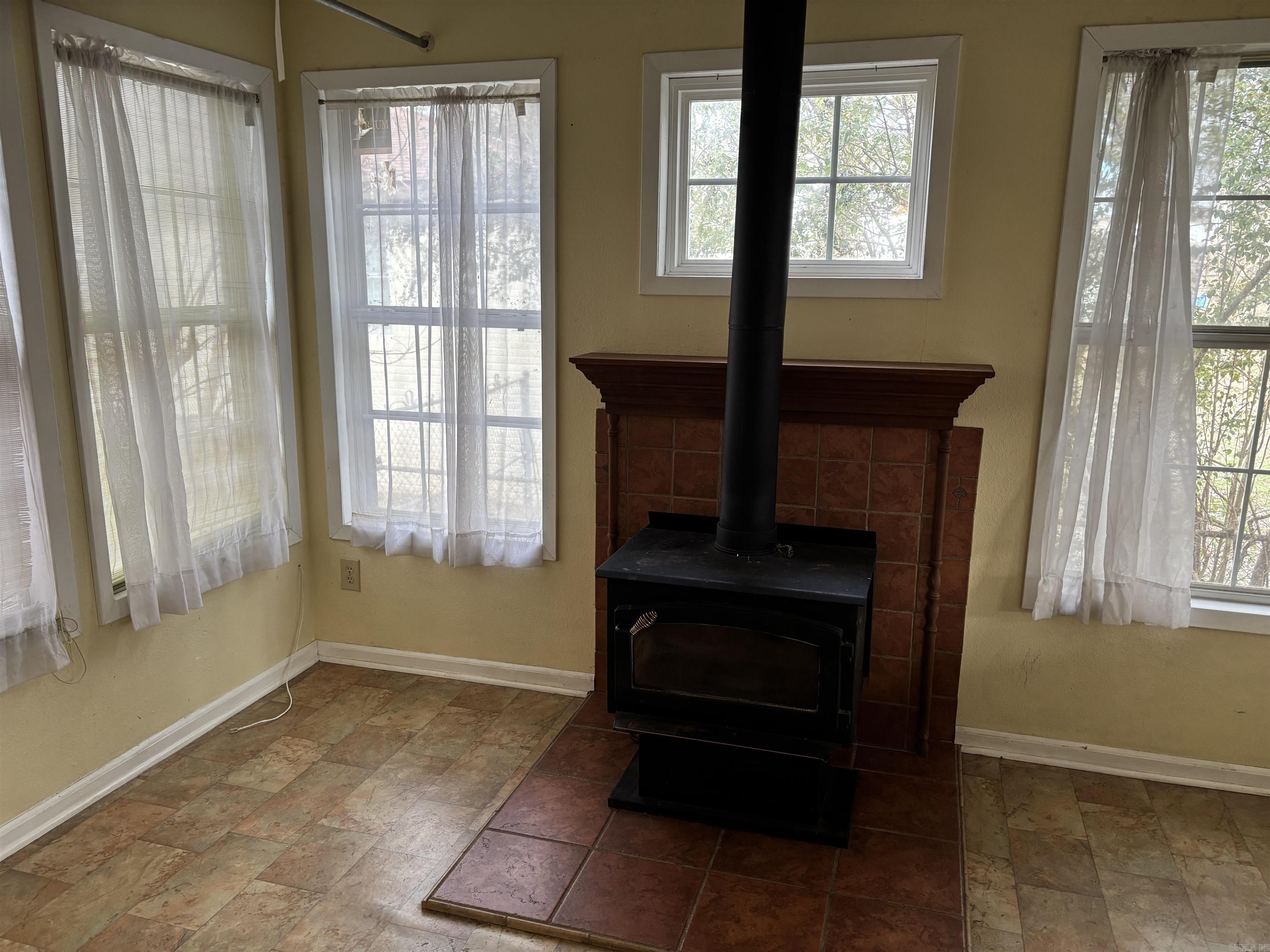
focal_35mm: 26
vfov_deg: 53.1
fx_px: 954
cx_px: 635
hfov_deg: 67.3
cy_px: 476
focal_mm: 5.96
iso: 125
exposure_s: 1/120
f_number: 1.6
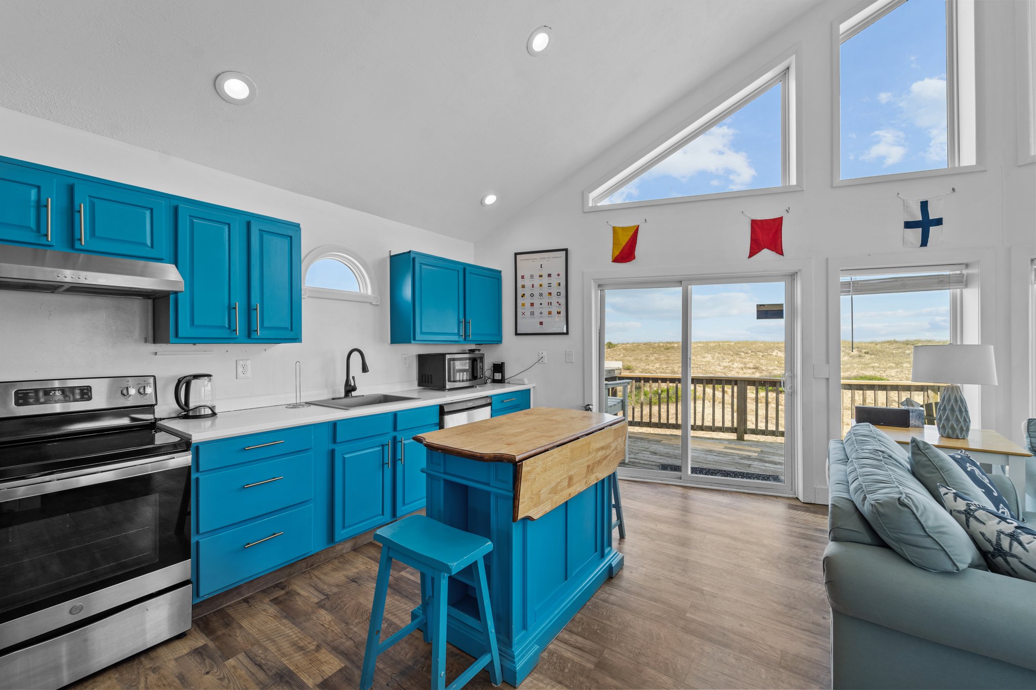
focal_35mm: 14
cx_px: 518
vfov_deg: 81.2
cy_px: 345
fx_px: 403
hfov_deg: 104.3
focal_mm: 14
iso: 100
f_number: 8
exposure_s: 1/10
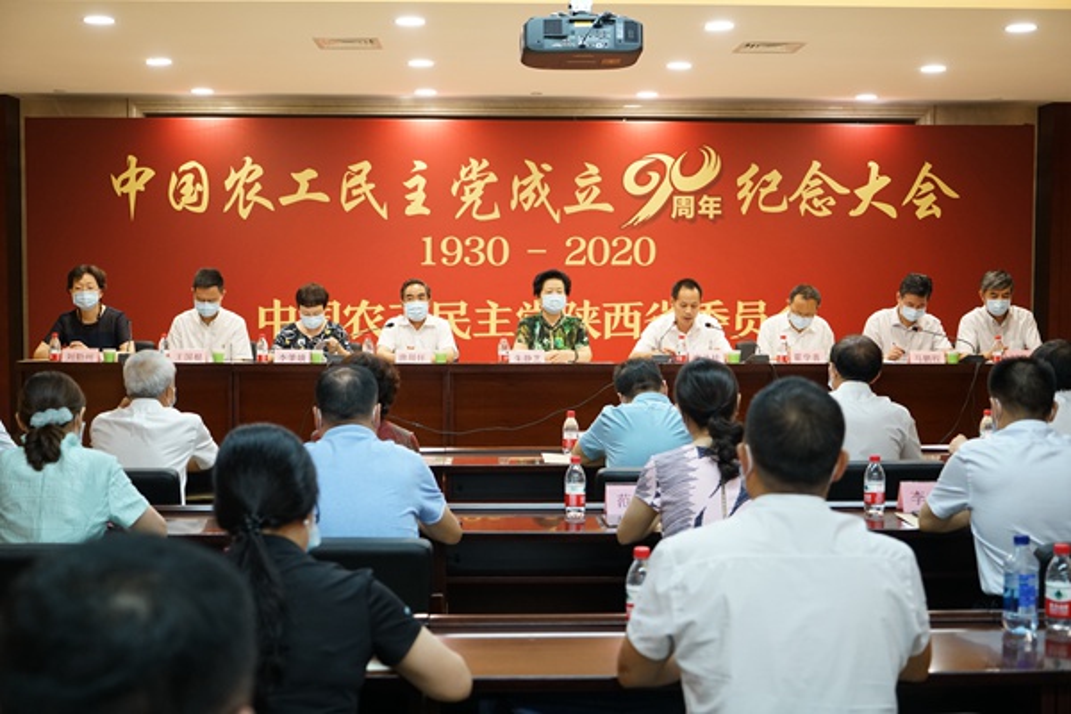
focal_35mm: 47
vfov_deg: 28.6
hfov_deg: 41.9
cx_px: 536
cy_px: 357
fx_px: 1398
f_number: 4
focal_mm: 47
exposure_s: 1/60
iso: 1600
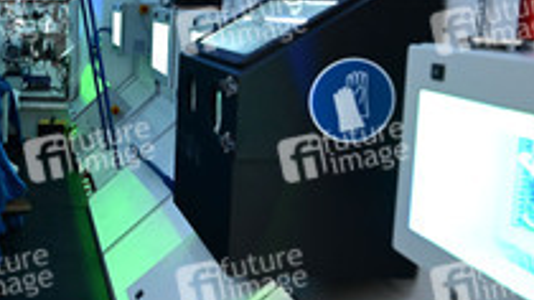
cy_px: 89
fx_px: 764
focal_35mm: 54
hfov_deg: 35.5
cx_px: 22
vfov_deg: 22.1
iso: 5000
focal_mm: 24
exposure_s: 1/100
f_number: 3.2
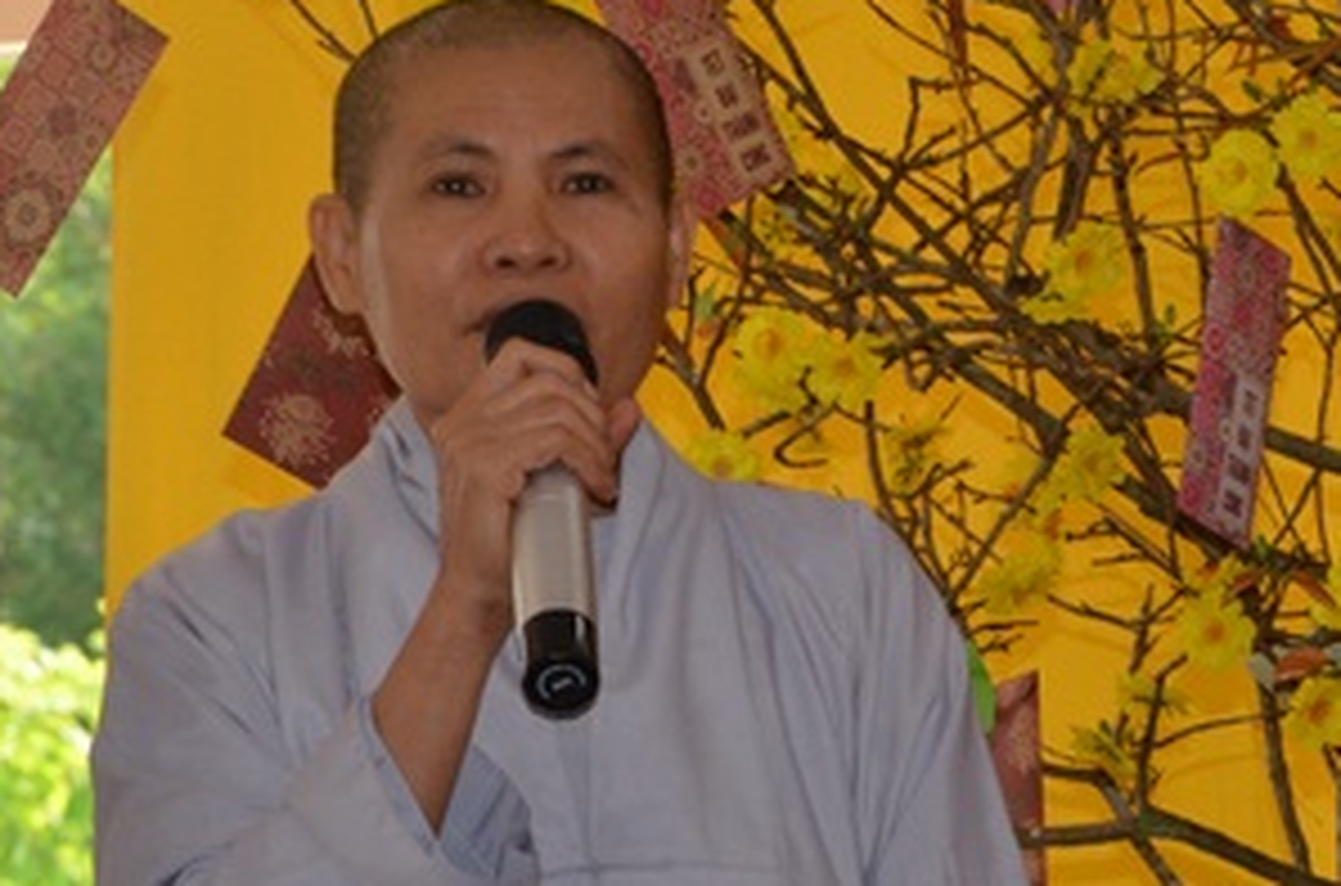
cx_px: 1197
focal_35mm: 344
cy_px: 659
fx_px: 12783
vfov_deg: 4.0
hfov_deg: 6.0
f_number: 11
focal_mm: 105
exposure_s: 1/250
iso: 1000
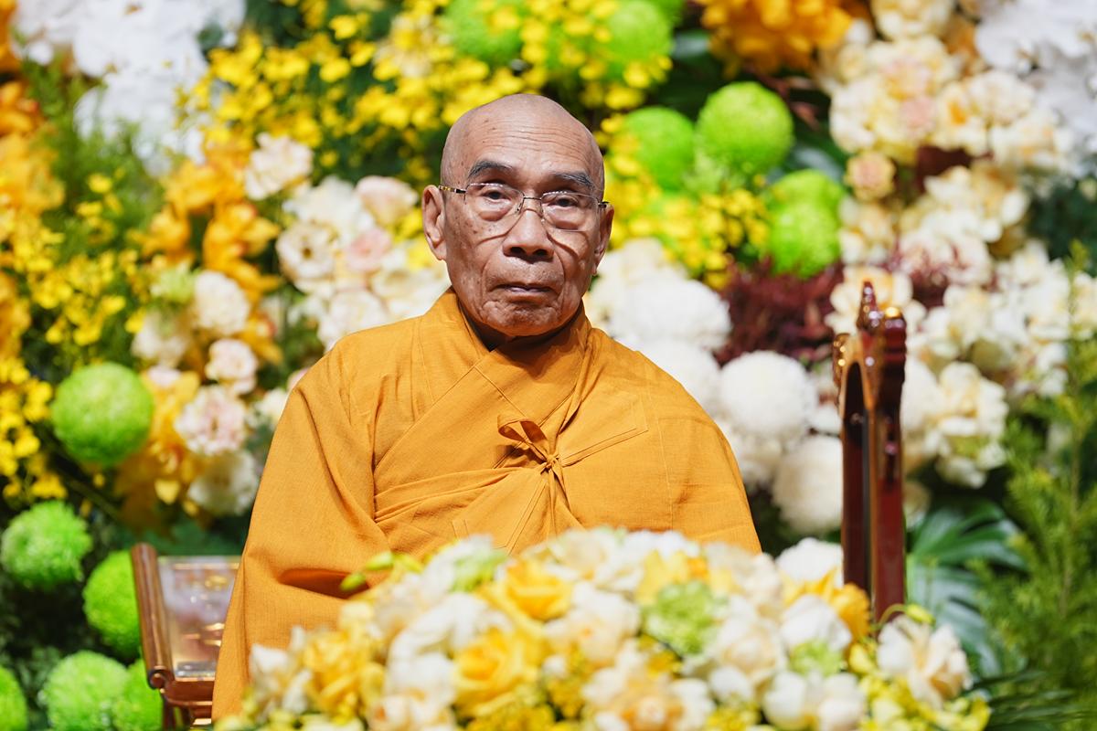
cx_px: 548
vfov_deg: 4.6
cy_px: 366
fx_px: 9141
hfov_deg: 6.9
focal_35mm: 300
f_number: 2.8
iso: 320
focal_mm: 200
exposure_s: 1/100
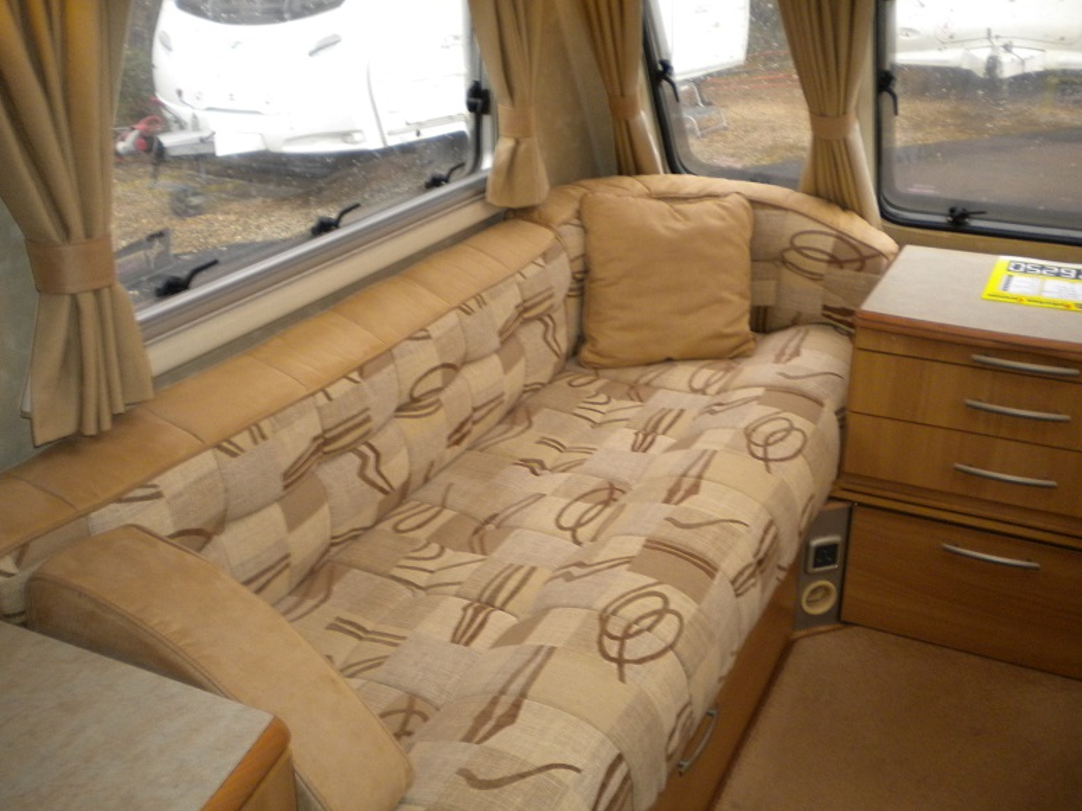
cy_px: 410
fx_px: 1125
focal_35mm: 36
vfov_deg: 39.6
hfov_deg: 51.4
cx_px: 545
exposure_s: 1/58
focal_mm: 6.3
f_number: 3.1
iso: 250
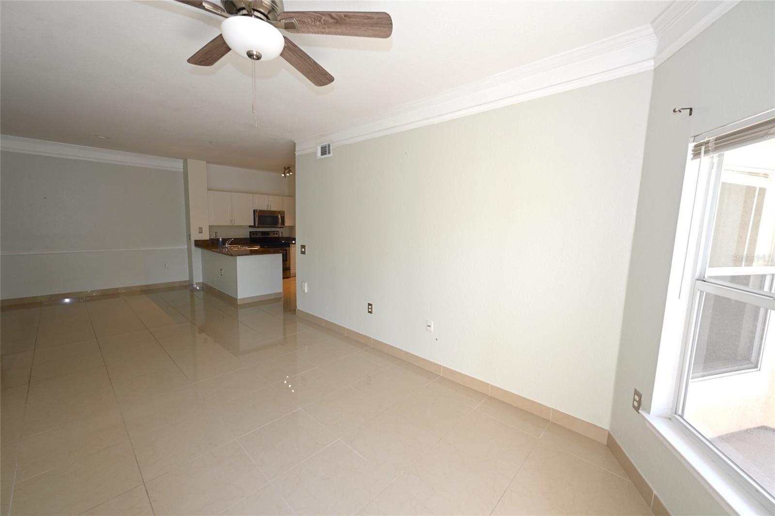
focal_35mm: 14
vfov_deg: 81.2
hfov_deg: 104.3
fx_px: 301
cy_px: 258
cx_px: 388
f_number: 4
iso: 200
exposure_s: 1/60
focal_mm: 14
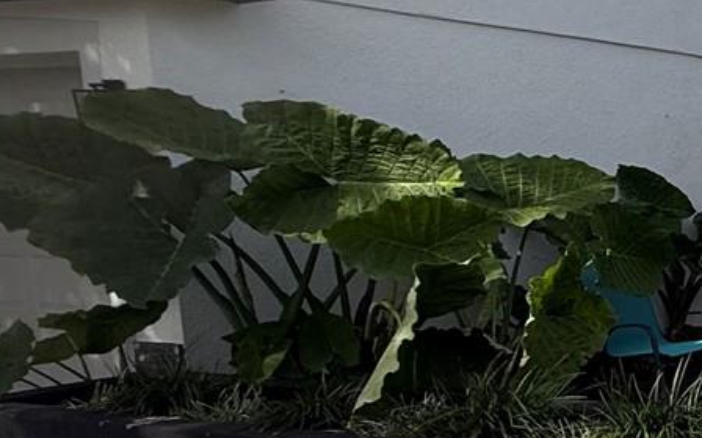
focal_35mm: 53
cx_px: 1239
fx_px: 1014
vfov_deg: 24.3
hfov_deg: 22.8
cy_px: 286
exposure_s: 1/1105
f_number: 2.2
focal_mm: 2.22
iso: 50
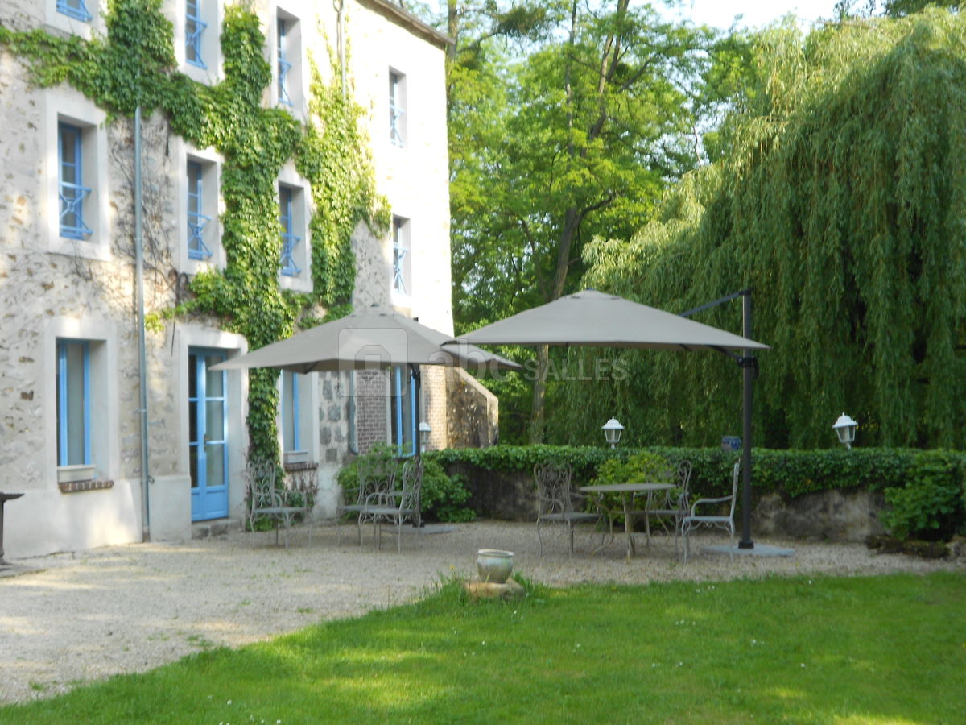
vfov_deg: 29.7
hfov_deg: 38.9
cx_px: 483
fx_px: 1367
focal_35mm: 49
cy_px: 362
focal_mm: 8.8
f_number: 4.5
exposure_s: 1/160
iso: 80
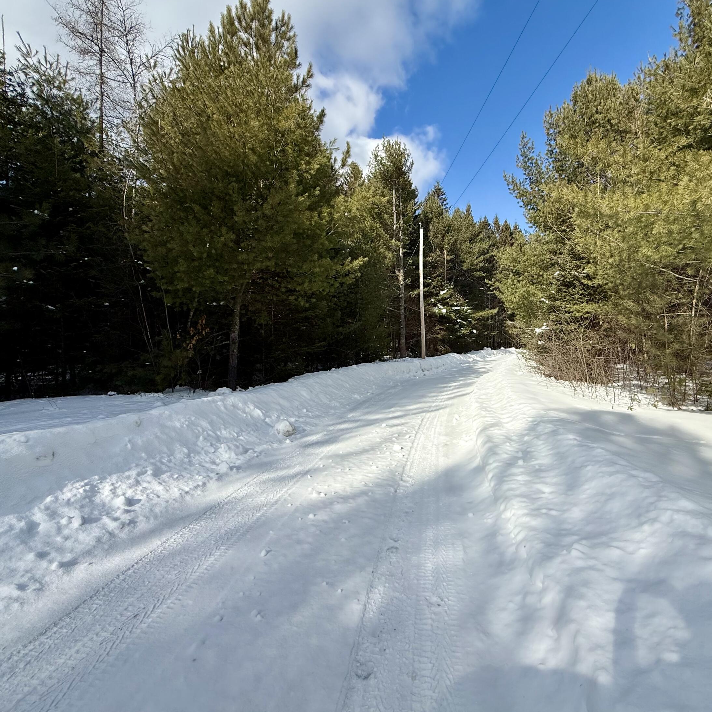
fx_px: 396
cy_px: 358
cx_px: 410
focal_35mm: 17
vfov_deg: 84.0
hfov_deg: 83.4
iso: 50
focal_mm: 2.22
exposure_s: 1/2976
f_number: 2.2
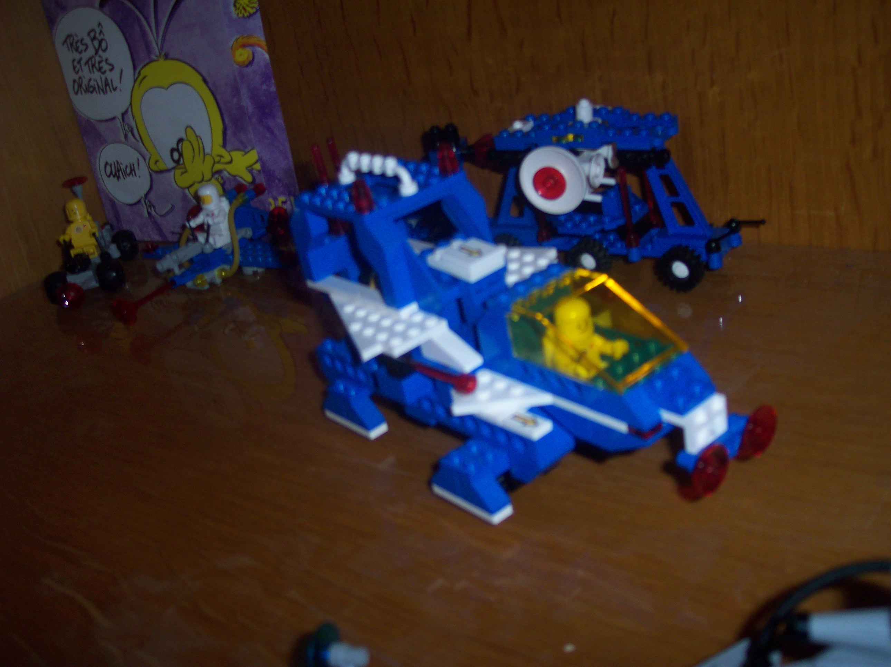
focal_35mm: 38
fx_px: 978
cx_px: 446
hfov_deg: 49.0
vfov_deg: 37.7
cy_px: 334
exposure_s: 1/30
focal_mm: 8
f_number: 2.8
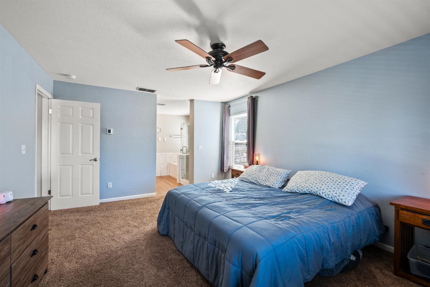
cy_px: 144
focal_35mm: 16
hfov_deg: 96.7
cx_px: 215
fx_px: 191
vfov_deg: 73.7
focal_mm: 16
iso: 200
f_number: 8
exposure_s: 1/1.67
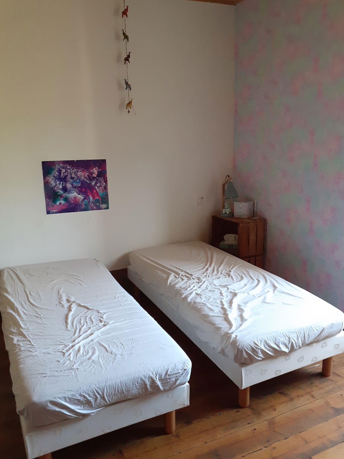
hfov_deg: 48.2
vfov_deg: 61.6
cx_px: 170
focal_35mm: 29
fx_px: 384
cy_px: 244
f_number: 1.9
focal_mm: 3.6
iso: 250
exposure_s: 1/50
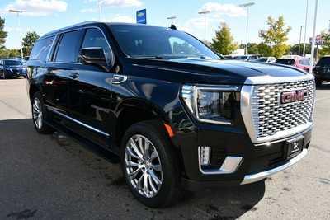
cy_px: 110
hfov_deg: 61.9
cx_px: 165
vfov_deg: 43.6
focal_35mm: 30
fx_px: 275
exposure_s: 1/250
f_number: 8
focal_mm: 20
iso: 200
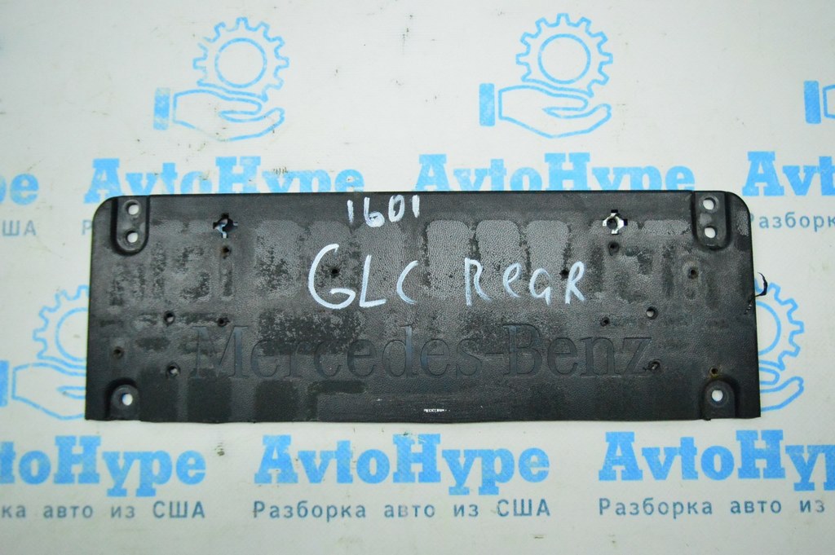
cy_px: 278
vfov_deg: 39.9
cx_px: 418
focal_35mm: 33
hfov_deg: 57.3
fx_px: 765
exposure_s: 1/800
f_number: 3.8
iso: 6400
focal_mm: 22
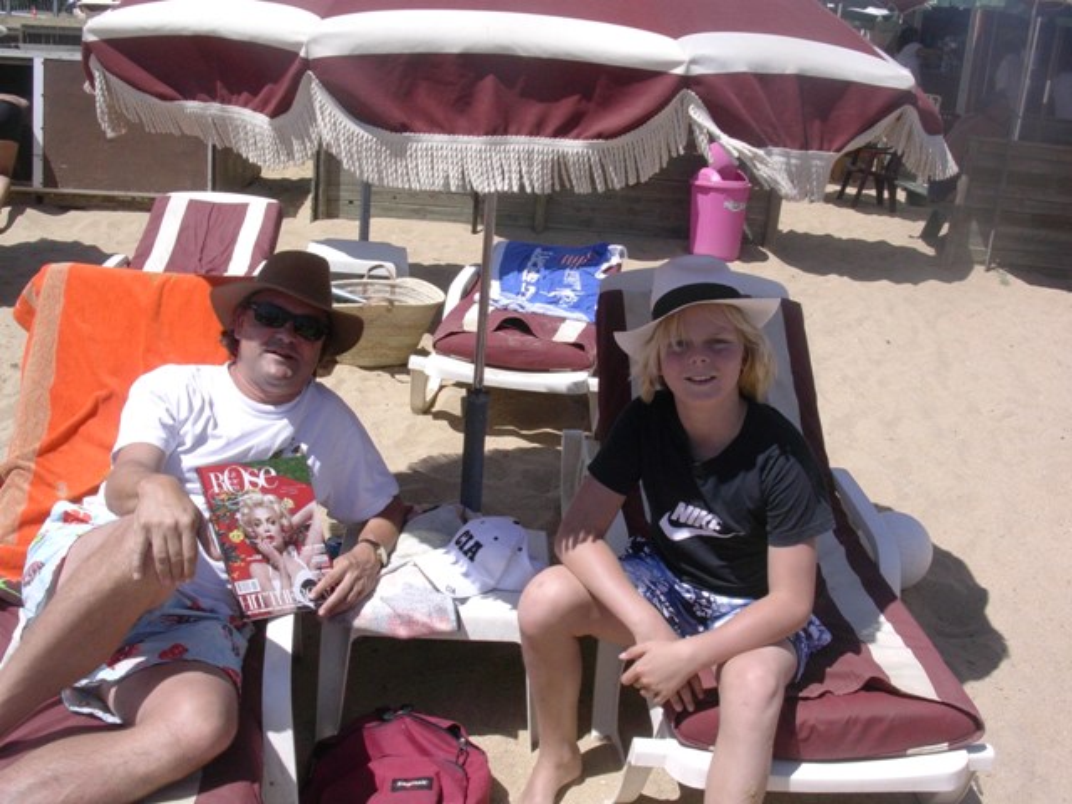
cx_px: 536
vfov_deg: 38.7
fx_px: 1146
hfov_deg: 50.1
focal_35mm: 37
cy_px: 402
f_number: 5.4
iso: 70
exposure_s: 1/483
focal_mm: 5.6
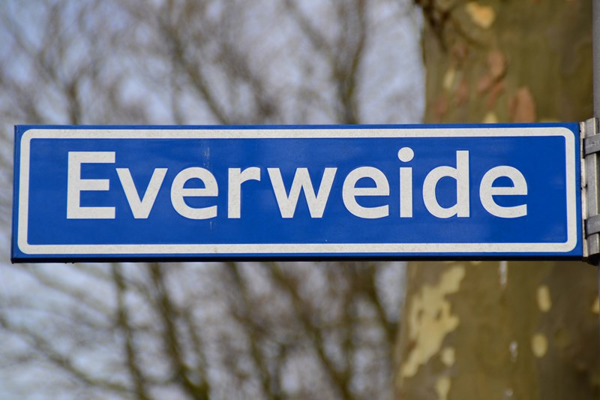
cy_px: 200
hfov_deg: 9.2
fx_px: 3749
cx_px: 300
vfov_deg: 6.1
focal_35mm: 225
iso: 100
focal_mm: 150
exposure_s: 1/320
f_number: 7.1
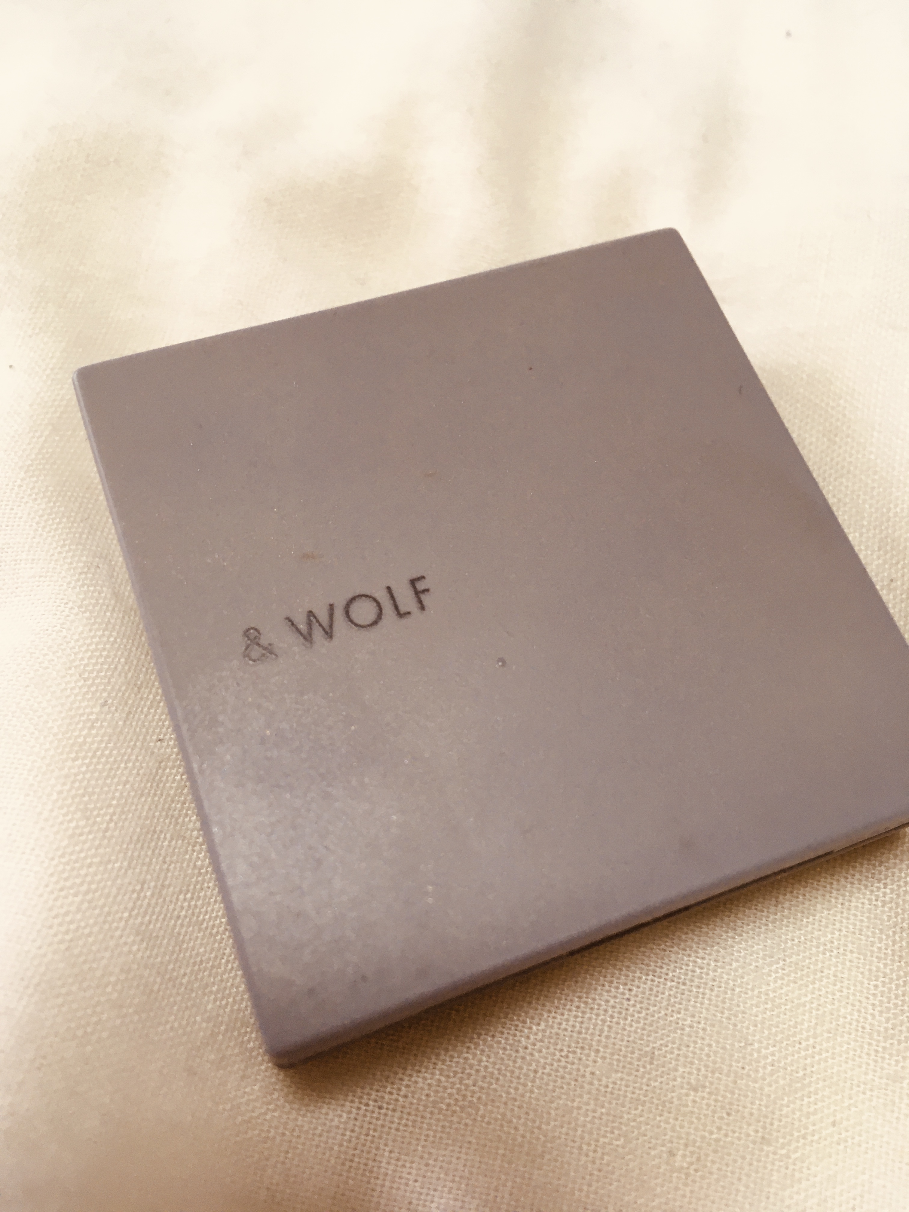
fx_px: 1015
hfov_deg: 48.2
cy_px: 606
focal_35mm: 29
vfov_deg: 61.7
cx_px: 454
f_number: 2.2
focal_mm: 4.15
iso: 32
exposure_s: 1/30
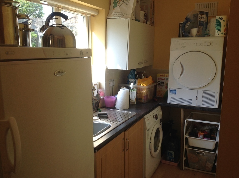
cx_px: 120
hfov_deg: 52.7
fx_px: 241
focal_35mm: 35
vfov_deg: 40.6
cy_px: 89
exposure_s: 1/120
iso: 64
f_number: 2.4
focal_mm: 4.28
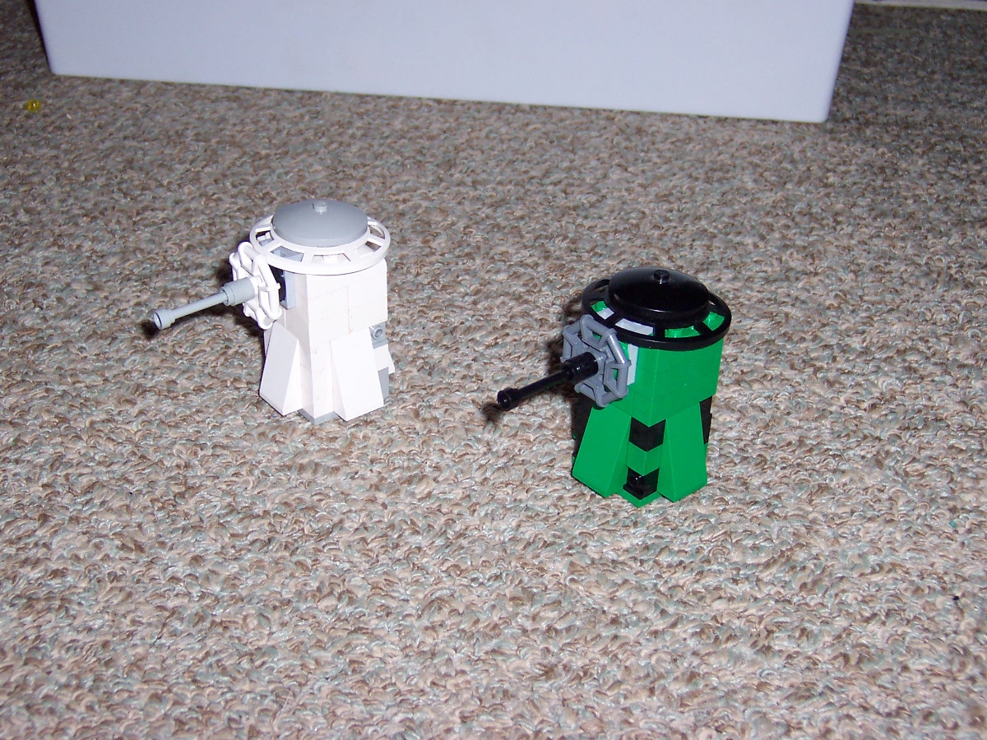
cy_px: 370
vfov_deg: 21.9
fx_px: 1910
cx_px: 494
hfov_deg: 29.0
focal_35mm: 67
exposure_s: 1/60
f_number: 3.4
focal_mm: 10.4
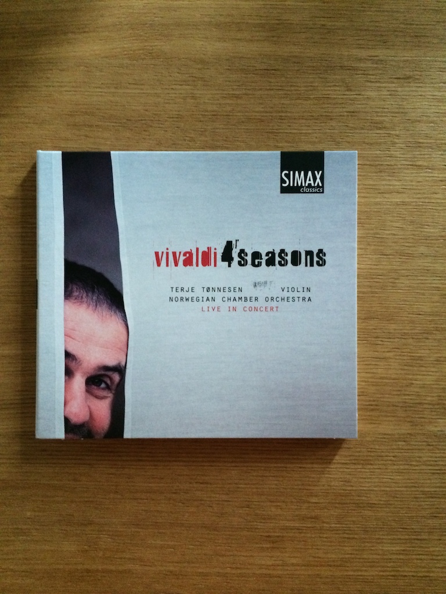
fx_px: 515
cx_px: 223
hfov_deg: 46.8
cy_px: 297
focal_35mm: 30
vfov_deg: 60.0
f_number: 2.2
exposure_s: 1/15
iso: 400
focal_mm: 4.12
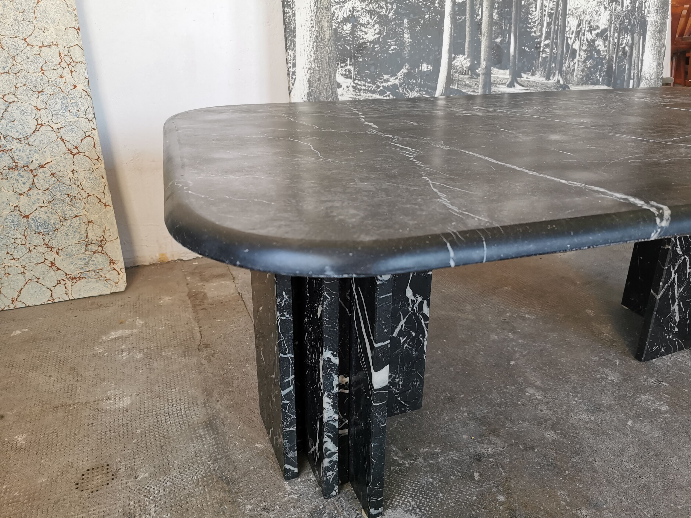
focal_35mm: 27
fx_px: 539
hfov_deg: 65.3
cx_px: 346
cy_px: 259
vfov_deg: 51.4
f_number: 1.6
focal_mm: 5.56
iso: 125
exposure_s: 1/120
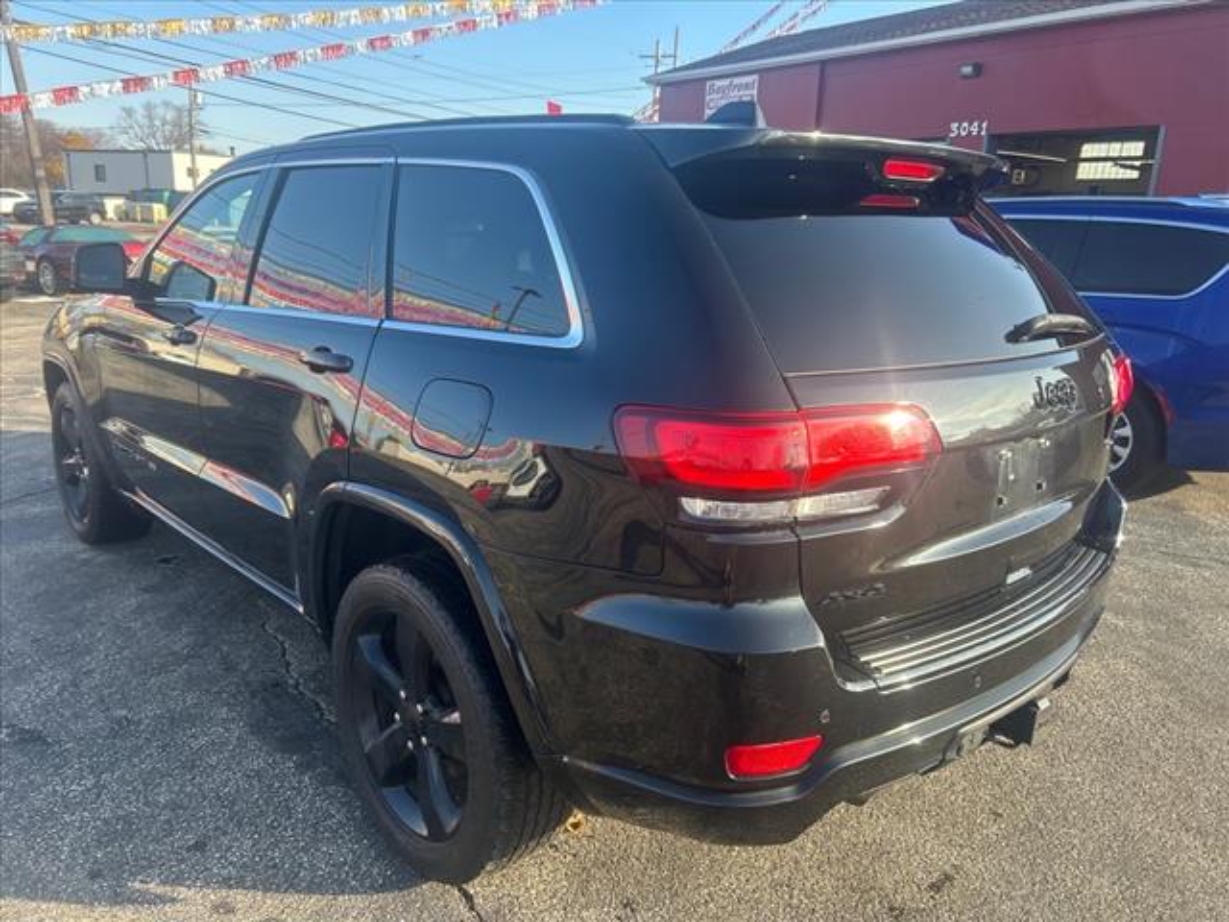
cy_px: 461
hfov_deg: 67.3
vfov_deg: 53.1
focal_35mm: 26
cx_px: 614
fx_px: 923
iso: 50
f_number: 1.5
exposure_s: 1/597
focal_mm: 5.7
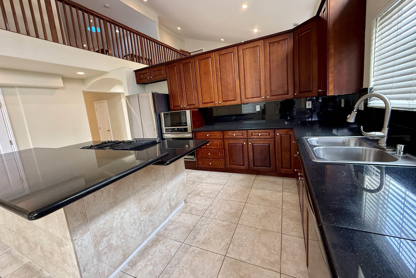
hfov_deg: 100.4
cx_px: 203
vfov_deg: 77.3
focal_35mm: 15
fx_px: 173
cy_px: 134
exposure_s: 1/60
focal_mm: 2.22
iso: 250
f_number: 2.2
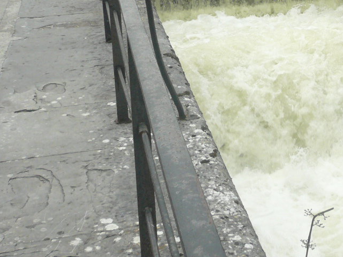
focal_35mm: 70
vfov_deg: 20.4
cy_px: 3
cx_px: 308
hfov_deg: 26.8
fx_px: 694
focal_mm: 4.6
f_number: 2.8
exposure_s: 1/200
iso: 100
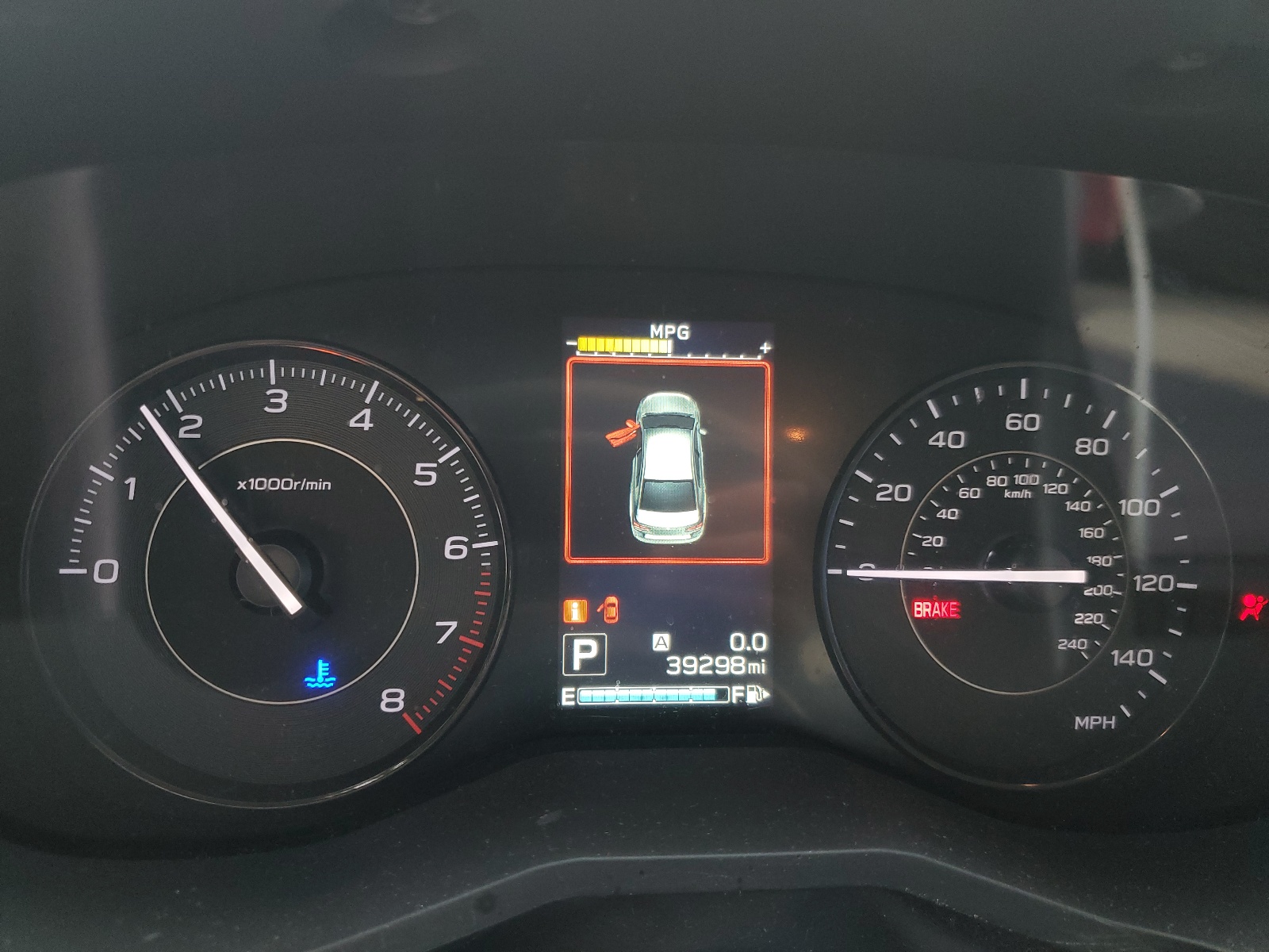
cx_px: 634
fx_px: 953
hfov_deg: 67.3
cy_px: 476
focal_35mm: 26
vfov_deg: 53.1
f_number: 1.5
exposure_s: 1/60.2
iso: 114
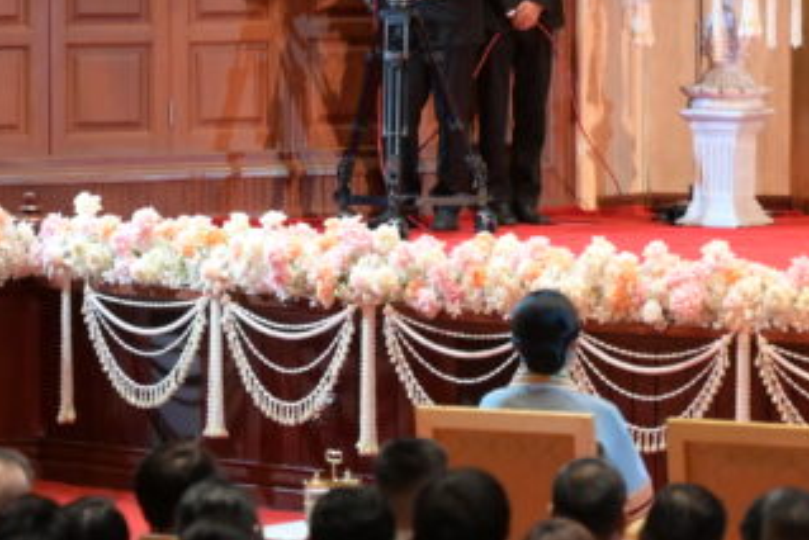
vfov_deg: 3.6
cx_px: 469
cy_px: 86
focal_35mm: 385
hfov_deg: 5.4
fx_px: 8655
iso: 5000
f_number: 4
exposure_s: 1/125
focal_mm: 120
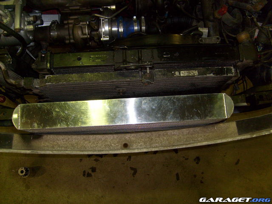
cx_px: 136
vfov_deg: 40.7
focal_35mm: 35
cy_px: 102
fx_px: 275
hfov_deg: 52.6
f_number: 2.8
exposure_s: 1/45
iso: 100
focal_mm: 5.8
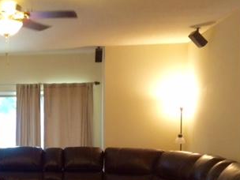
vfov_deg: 23.7
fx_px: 423
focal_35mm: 61
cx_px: -8
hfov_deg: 29.3
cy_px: 138
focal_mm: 4.15
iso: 200
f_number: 2.2
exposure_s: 1/30
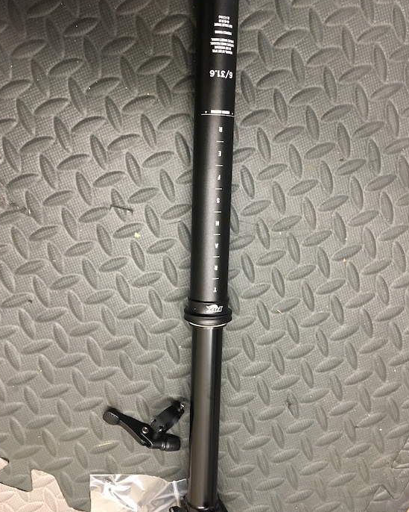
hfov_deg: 44.5
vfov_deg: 54.2
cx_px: 212
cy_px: 266
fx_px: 499
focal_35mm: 33
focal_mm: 4.15
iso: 200
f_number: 2.2
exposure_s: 1/17
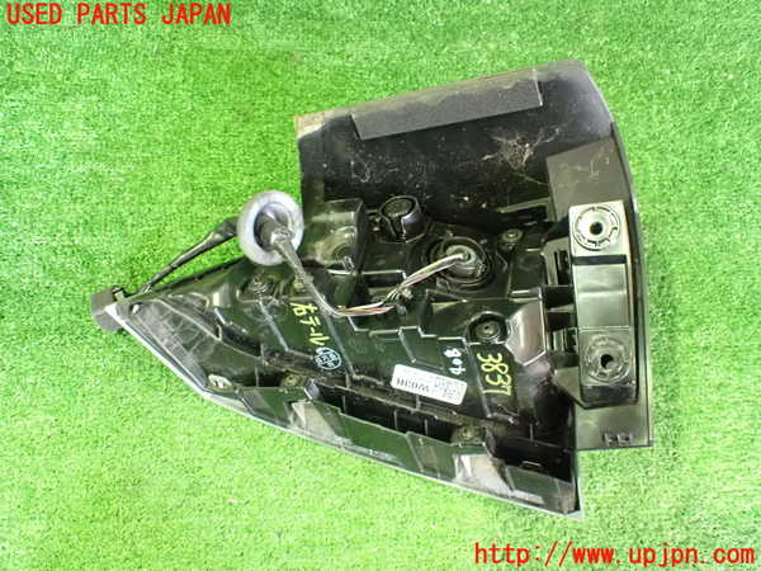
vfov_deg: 46.8
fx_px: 660
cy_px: 286
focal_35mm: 30
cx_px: 380
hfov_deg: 60.0
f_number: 2.3
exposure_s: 1/20
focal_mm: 5.4
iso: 1600
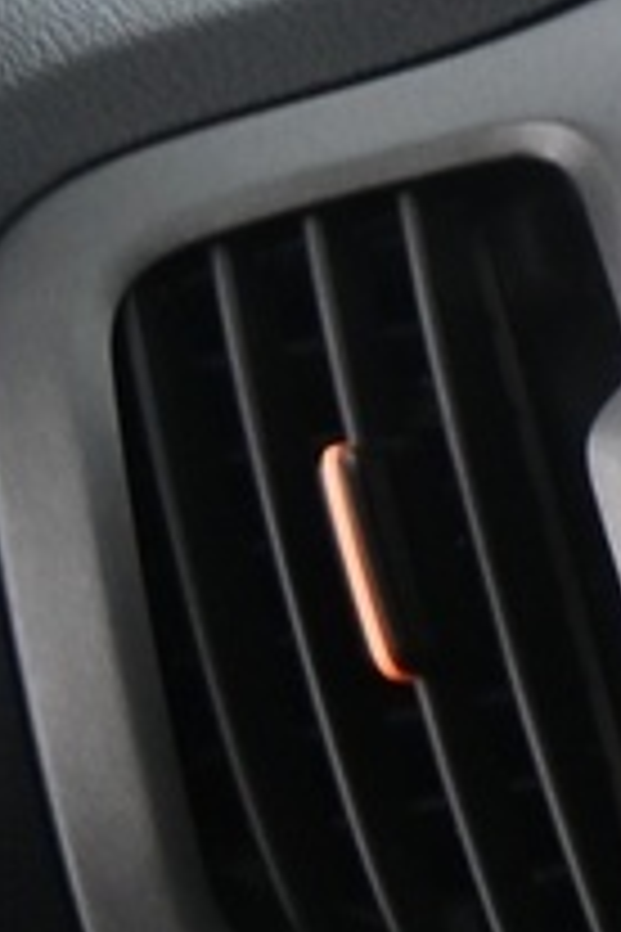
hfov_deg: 5.6
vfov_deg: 10.8
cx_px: 2956
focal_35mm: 188
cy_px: 1099
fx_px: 4864
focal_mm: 24
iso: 2000
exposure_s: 1/13
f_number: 4
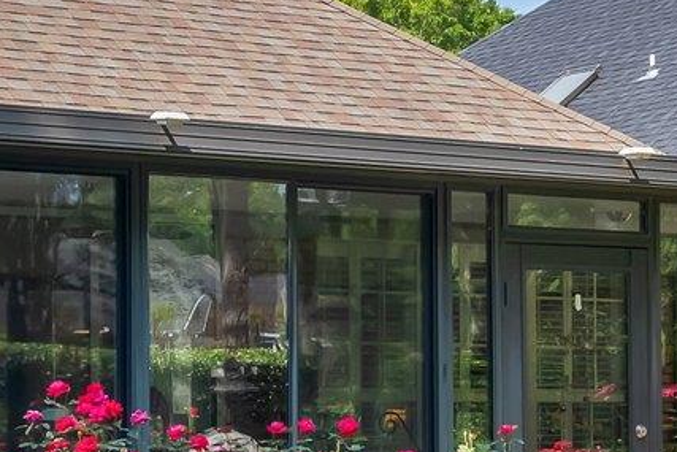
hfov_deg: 17.6
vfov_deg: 11.8
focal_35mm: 115
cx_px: 89
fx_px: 2163
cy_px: 413
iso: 250
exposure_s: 1/110
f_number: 8
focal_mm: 15.9
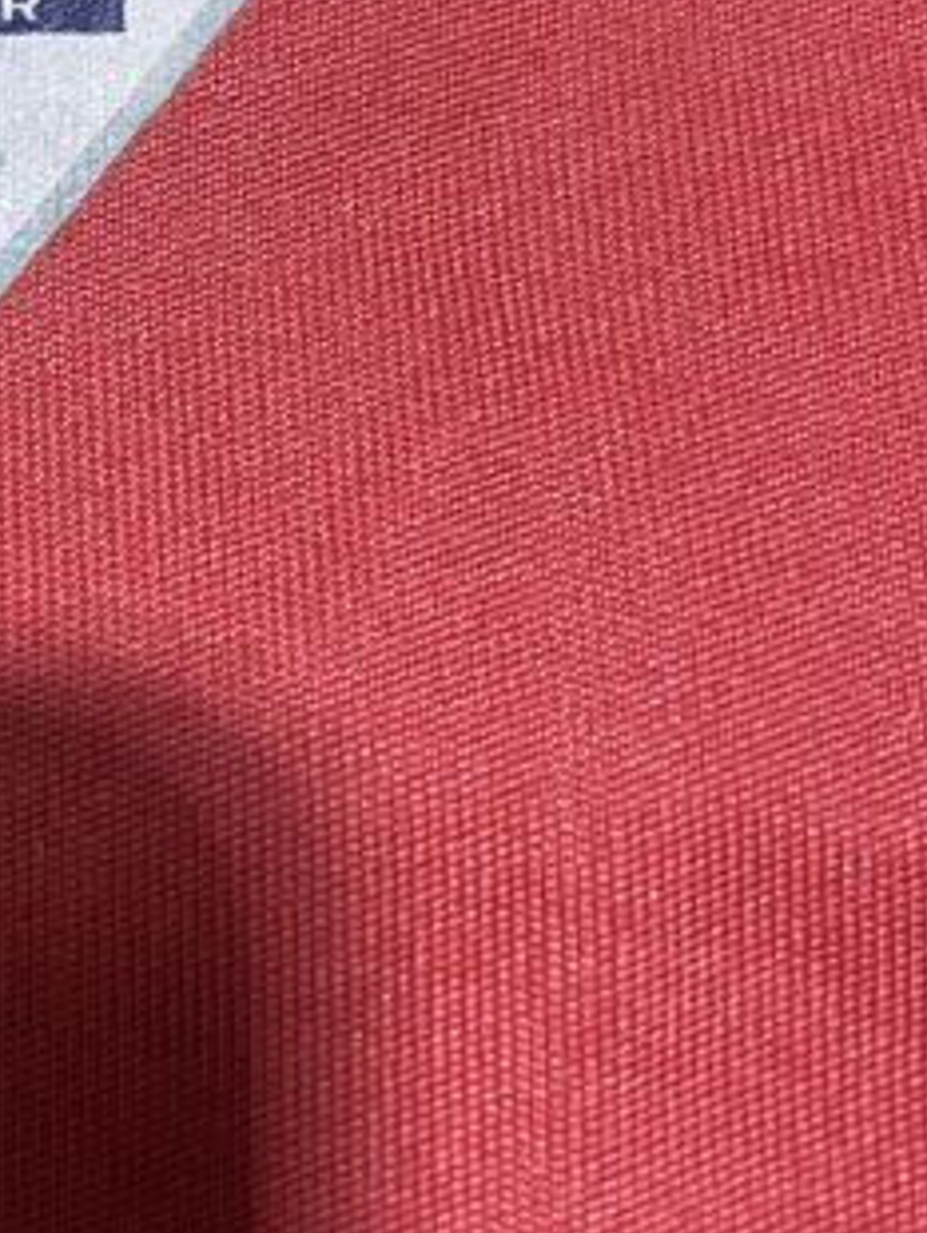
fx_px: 2389
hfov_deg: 21.3
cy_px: 263
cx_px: 28
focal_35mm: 67
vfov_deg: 28.4
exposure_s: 1/50
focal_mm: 4.2
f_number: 1.6
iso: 125
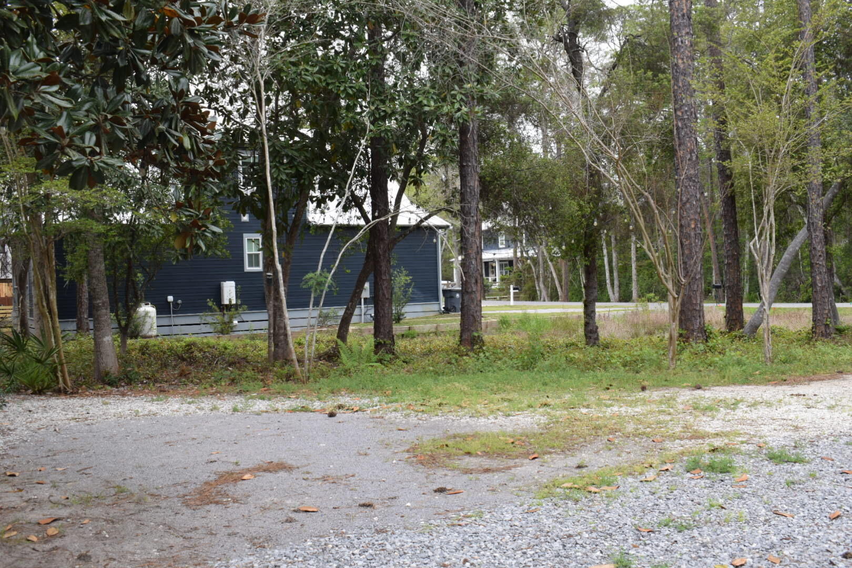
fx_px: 852
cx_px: 426
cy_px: 284
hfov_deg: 53.1
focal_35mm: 36
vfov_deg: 36.9
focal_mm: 24
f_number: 8
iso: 360
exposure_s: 1/250
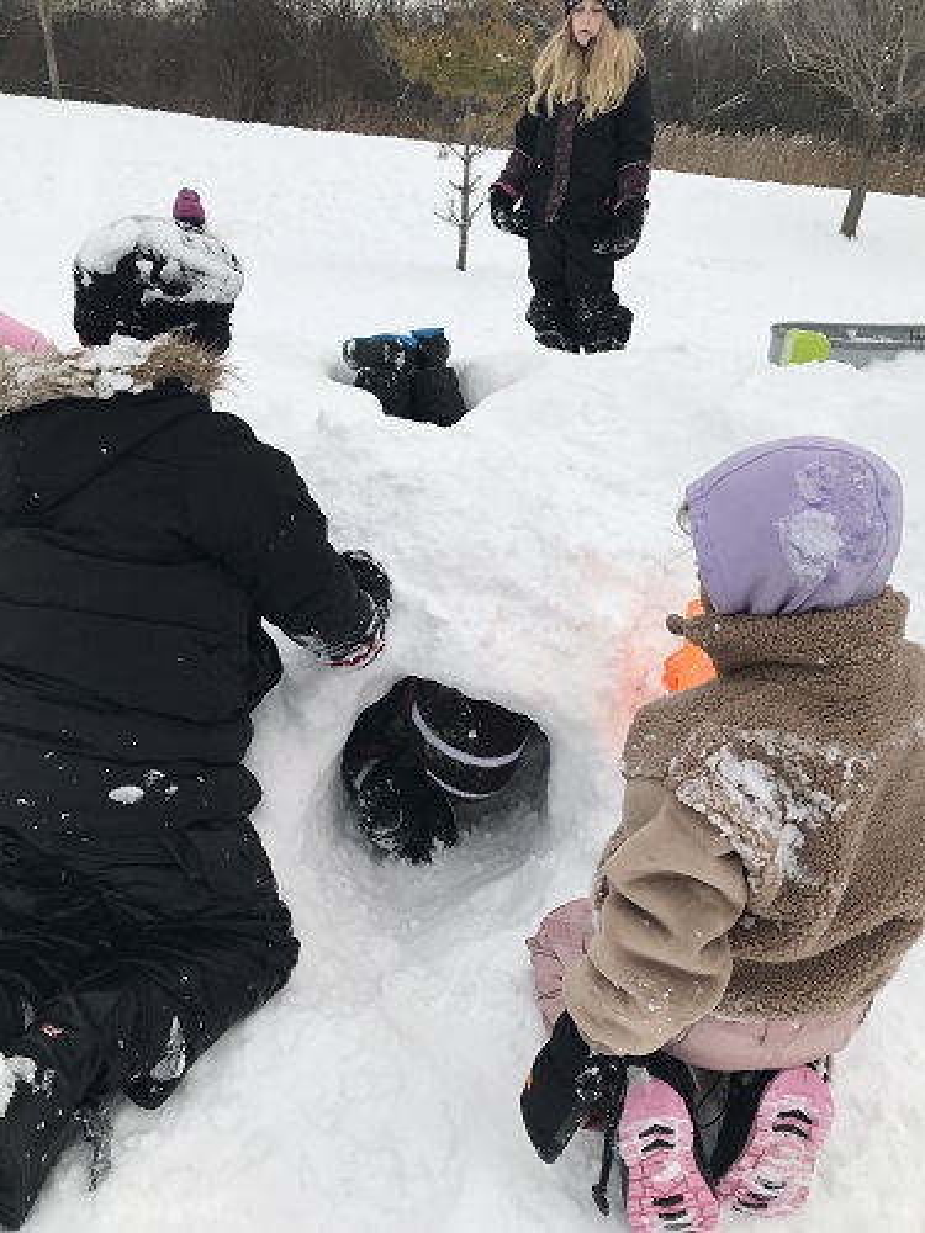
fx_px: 998
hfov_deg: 49.7
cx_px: 462
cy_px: 616
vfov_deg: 63.4
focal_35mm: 28
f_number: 1.8
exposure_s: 1/435
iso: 20
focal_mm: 3.99
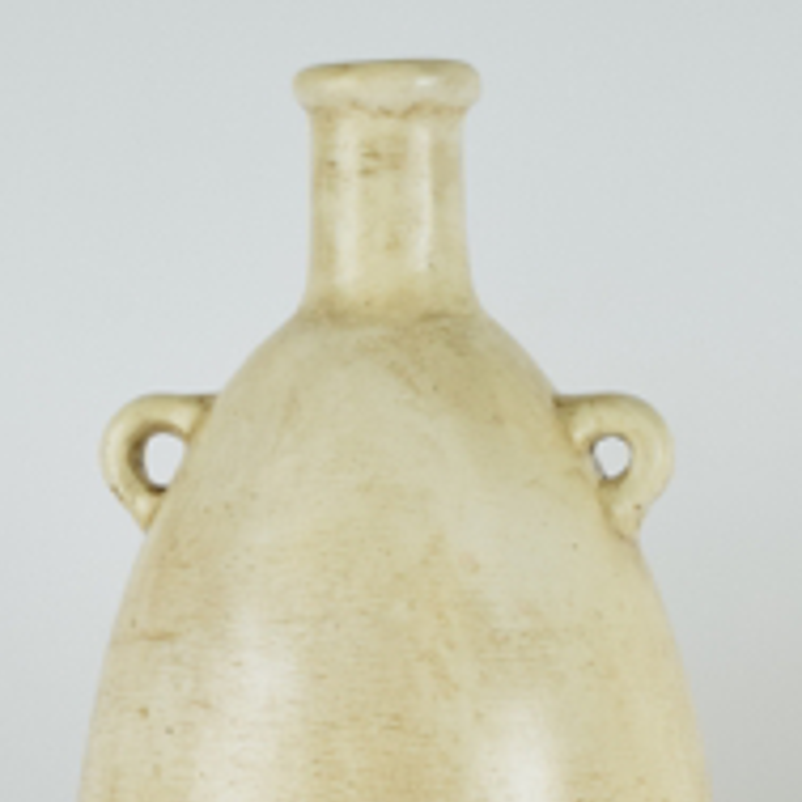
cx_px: 433
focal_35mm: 164
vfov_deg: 10.5
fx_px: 4299
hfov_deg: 10.7
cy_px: 864
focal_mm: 38
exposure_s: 1/125
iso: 800
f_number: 11
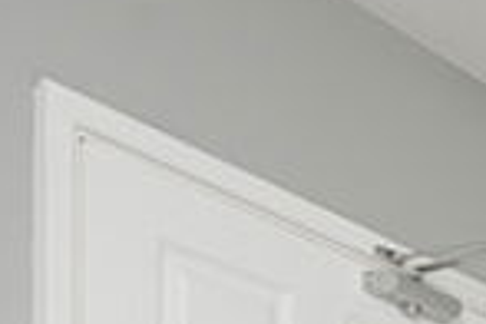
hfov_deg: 14.6
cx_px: 1146
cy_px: 797
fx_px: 1269
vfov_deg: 11.7
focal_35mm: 94
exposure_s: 1/20
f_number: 9
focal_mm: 12
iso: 320
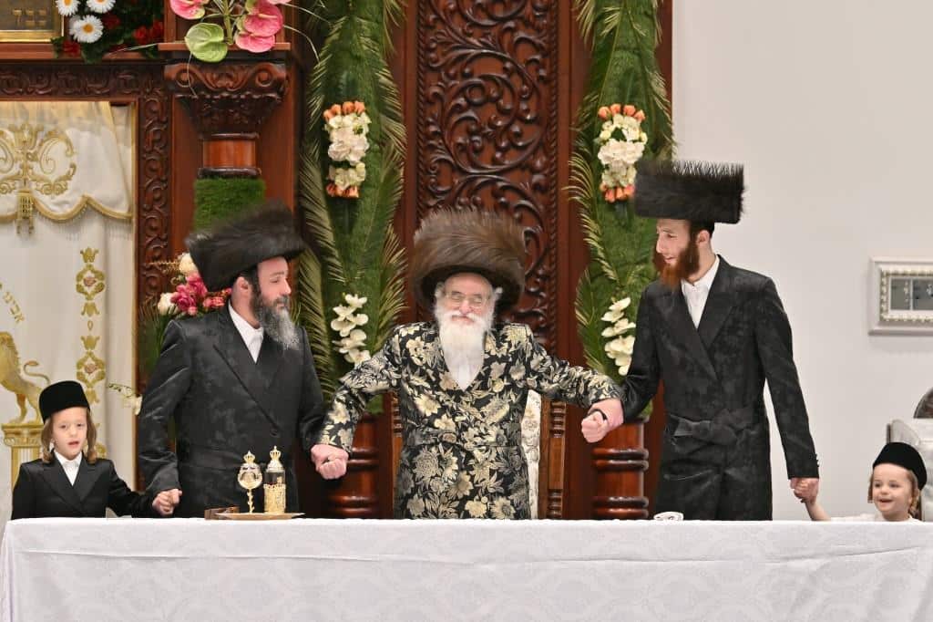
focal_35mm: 183
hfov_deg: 11.2
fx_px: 4741
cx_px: 466
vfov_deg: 7.5
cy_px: 311
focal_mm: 122
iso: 160
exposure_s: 1/250
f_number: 2.8
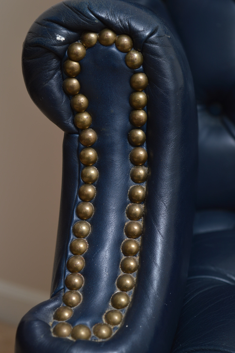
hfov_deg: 16.5
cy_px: 176
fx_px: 809
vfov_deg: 24.6
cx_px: 118
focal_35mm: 82
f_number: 5.6
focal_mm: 55
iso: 100
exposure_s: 1/125
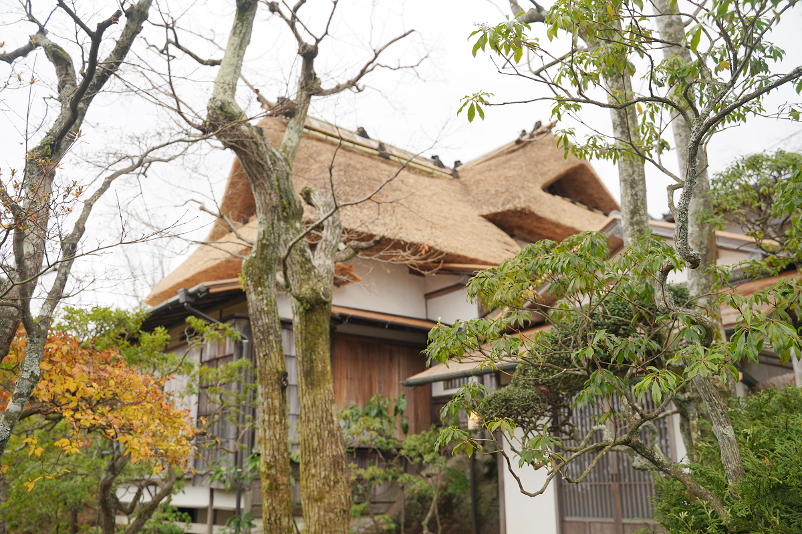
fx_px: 713
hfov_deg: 58.7
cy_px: 267
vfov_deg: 41.1
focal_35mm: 32
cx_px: 401
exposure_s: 1/80
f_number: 4.5
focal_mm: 32
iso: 100
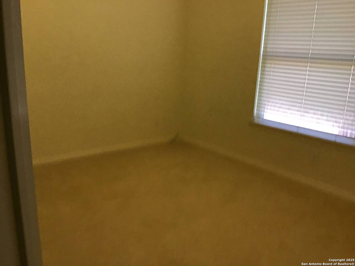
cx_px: 178
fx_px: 318
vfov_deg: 45.4
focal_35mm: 31
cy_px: 133
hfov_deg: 58.4
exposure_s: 1/30
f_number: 2.4
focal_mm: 3.3
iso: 160
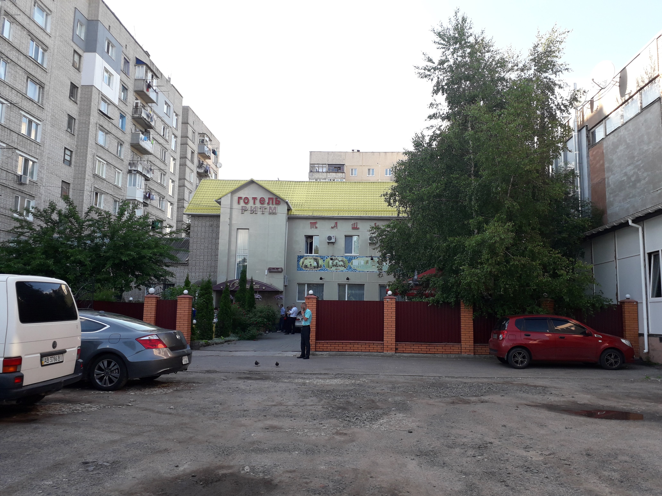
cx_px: 331
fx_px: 516
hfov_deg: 65.3
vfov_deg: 51.4
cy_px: 248
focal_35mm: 27
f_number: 1.9
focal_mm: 3.6
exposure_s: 1/300
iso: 40
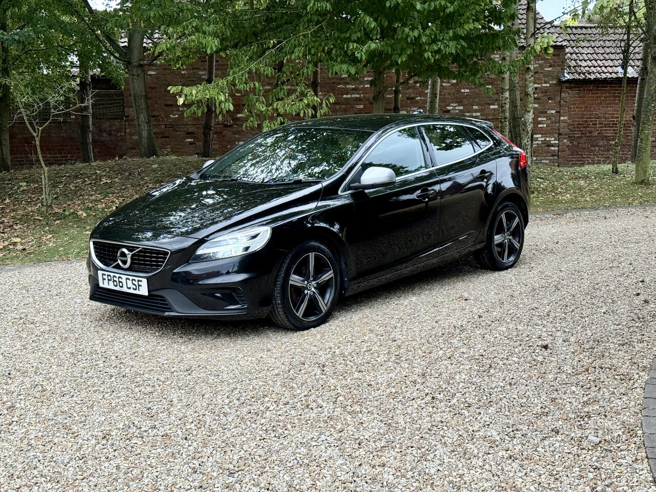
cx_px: 328
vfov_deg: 30.3
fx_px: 910
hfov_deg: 39.7
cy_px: 246
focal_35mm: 48
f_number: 1.78
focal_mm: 6.76
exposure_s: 1/299
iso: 200
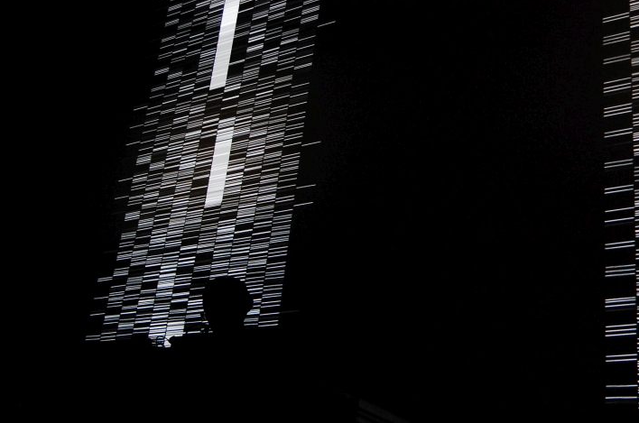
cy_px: 236
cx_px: 340
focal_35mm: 53
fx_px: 931
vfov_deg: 25.6
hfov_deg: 37.9
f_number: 4.5
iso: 1600
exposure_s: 1/20
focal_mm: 31
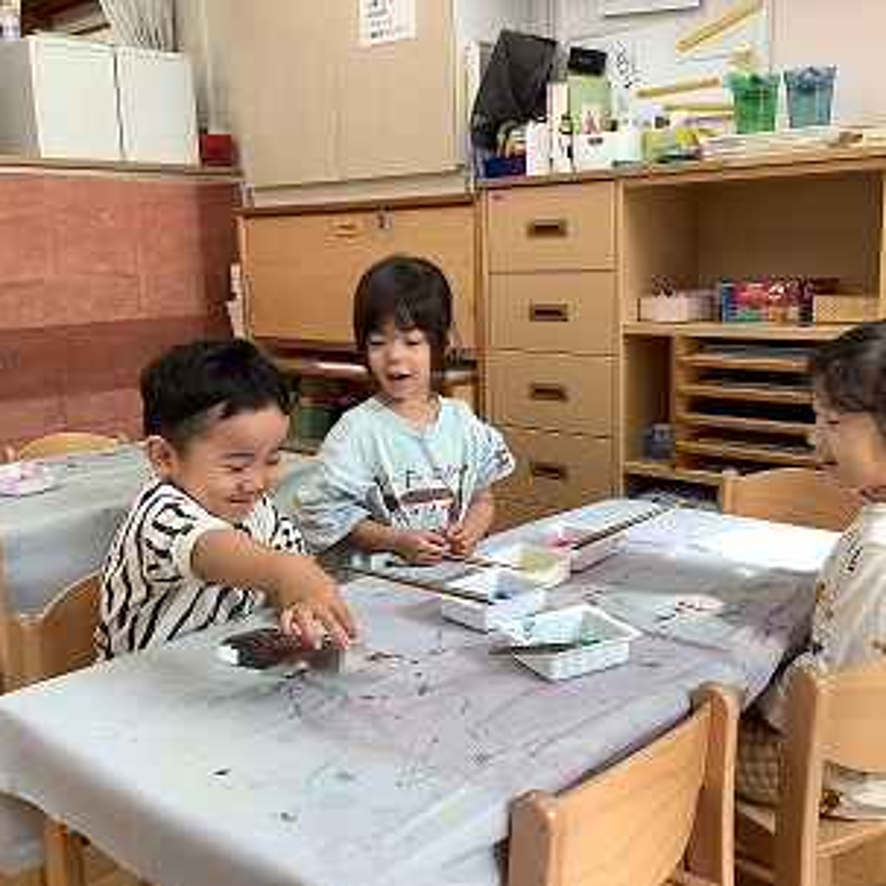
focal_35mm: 37
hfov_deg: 44.9
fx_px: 1071
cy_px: 443
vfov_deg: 44.9
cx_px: 477
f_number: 2.4
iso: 25
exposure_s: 1/30
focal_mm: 3.3
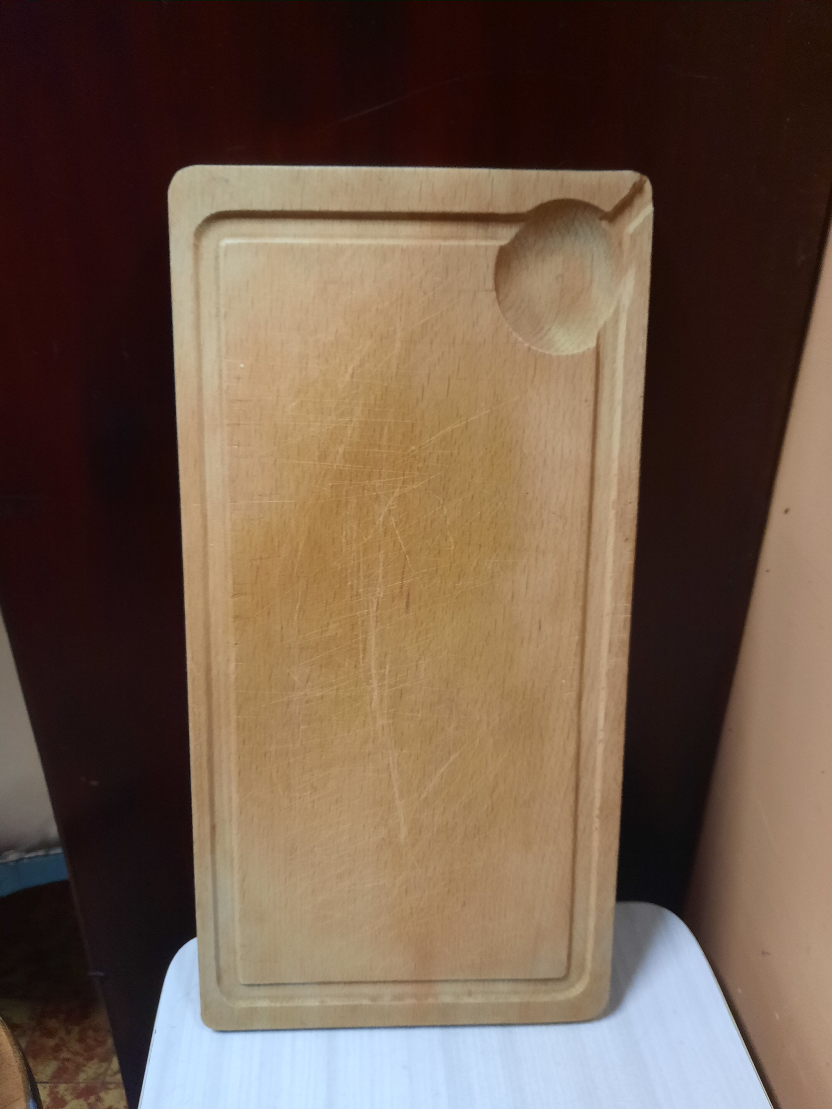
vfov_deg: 69.4
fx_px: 801
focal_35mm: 25
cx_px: 416
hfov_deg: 54.9
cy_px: 554
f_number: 2
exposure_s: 1/25
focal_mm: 4.6
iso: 320
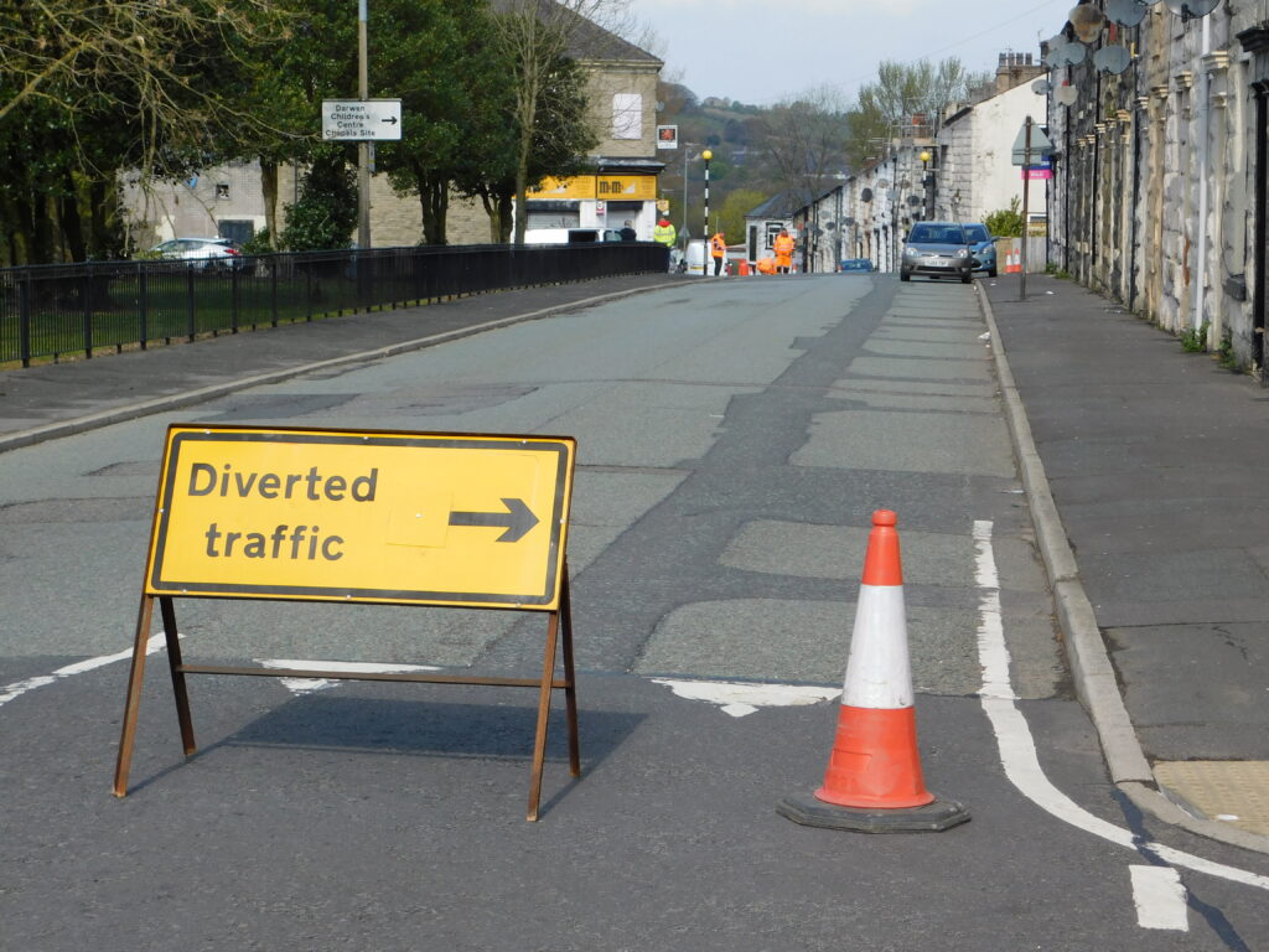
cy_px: 476
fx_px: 2933
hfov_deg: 24.4
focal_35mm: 80
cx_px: 634
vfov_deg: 18.4
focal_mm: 14.2
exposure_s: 1/640
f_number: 4.4
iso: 125
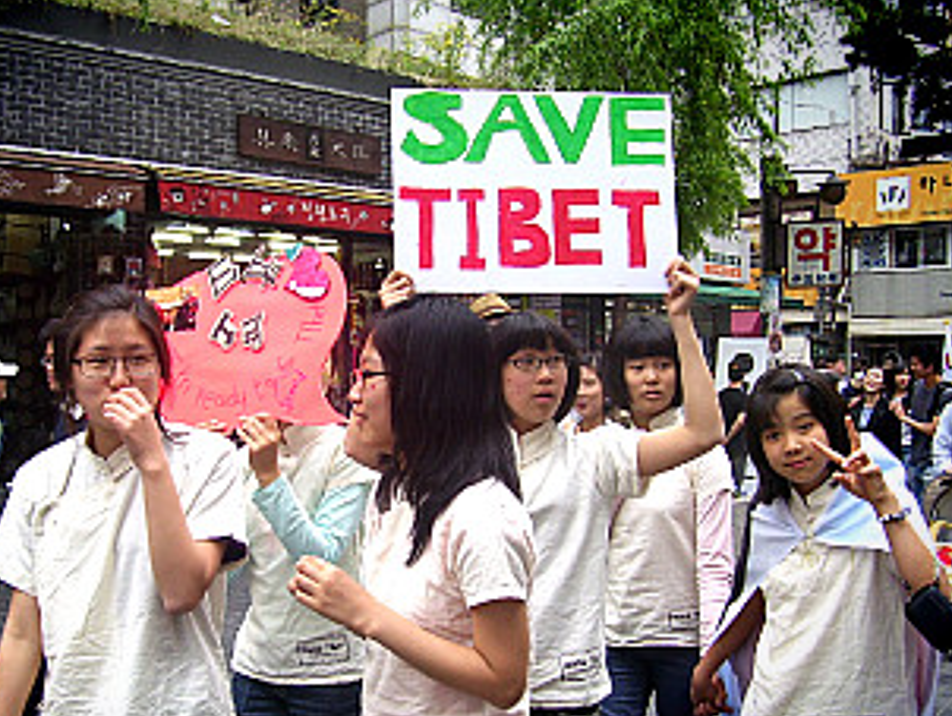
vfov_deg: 32.2
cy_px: 413
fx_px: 1239
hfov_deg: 41.9
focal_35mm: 45
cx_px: 381
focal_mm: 5.6
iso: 80
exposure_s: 1/350
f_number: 2.7
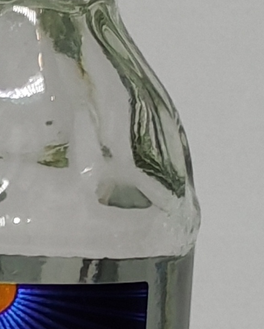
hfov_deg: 10.3
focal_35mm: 146
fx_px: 1425
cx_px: -93
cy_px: 289
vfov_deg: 13.1
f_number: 2.2
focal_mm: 1.96
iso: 50
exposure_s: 1/100
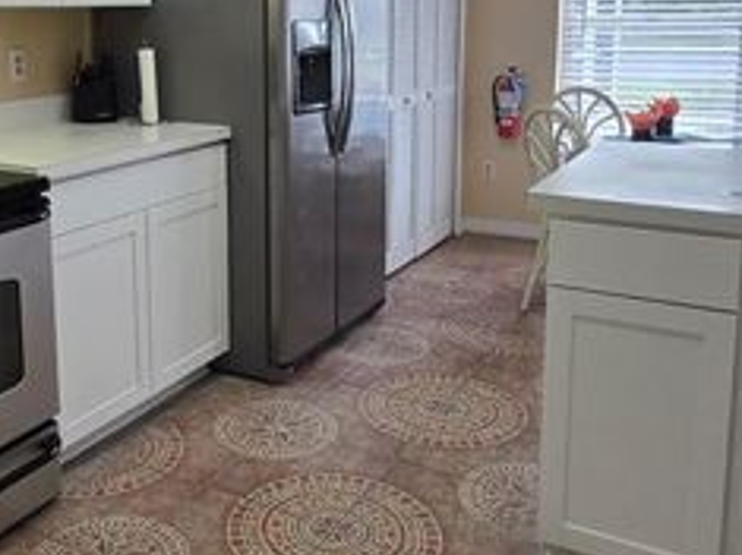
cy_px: 139
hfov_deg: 47.1
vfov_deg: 36.0
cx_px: 245
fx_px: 836
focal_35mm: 39
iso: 80
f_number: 2.2
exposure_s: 1/60
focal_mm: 1.7
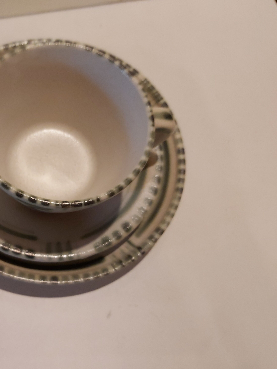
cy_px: 183
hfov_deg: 38.3
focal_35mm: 35
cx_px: 34
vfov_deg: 52.6
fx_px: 373
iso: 250
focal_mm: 3.92
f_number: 1.7
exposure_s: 1/33
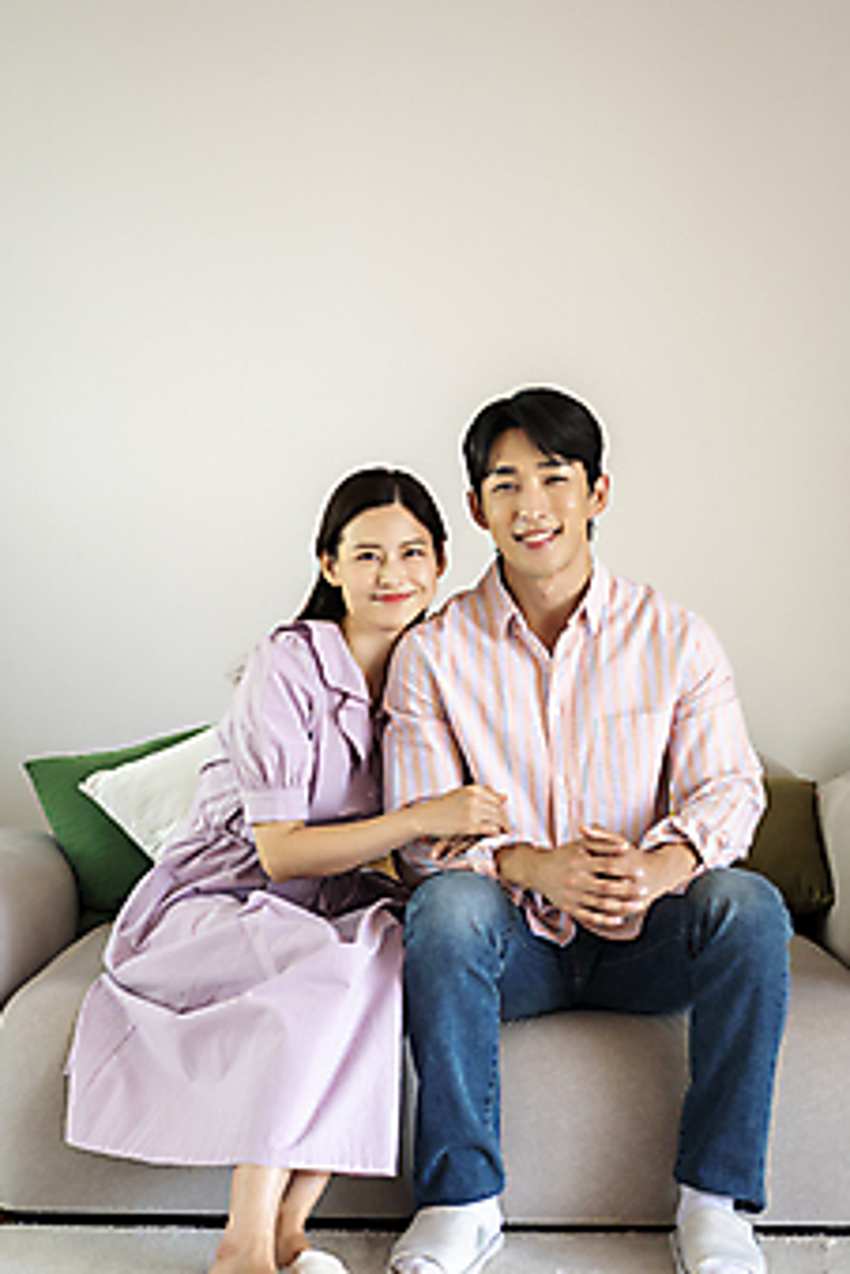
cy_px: 722
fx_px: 2089
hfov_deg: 23.0
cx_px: 404
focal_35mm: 59
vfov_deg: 33.9
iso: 200
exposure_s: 1/160
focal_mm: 50
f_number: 3.2
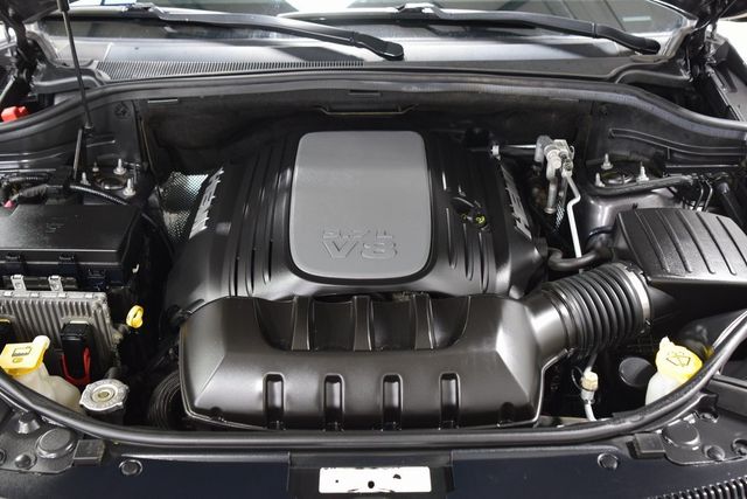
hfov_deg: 53.1
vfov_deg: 36.9
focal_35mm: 36
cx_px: 374
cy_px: 250
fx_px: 747
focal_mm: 24
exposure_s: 1/15
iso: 1600
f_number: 4
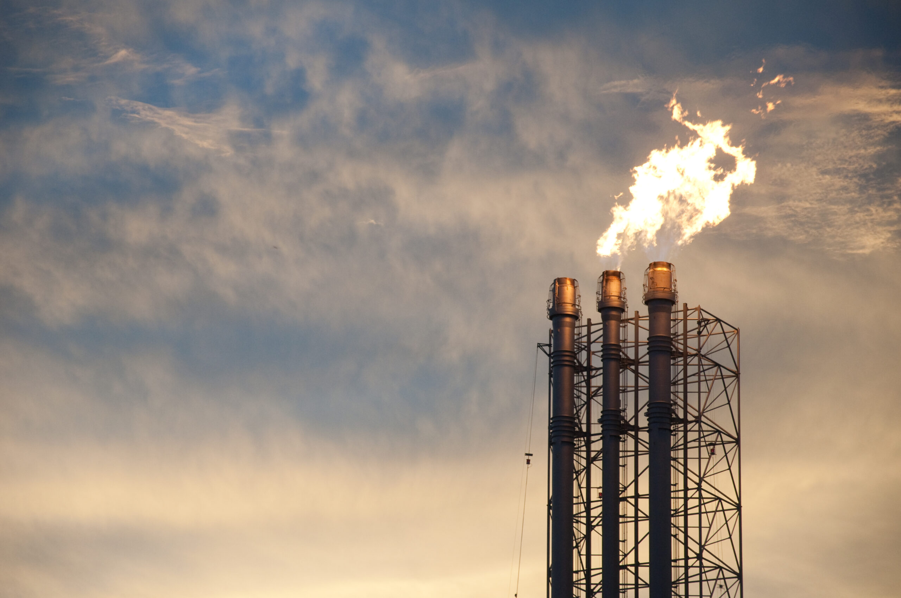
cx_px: 450
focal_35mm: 158
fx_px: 3937
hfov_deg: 13.1
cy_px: 299
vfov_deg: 8.7
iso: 500
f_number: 5.6
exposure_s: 1/80
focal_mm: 105
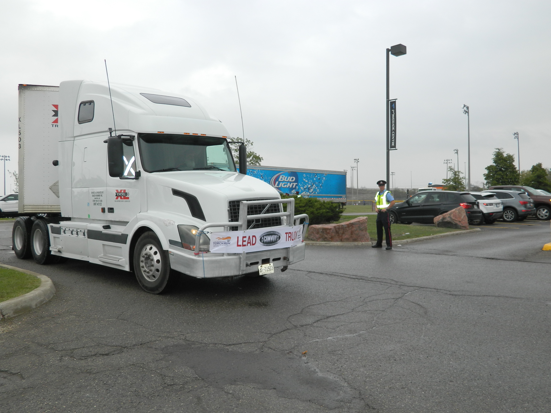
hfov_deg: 58.4
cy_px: 206
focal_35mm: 31
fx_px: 493
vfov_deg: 45.4
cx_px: 276
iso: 80
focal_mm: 5.6
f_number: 3.2
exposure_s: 1/500
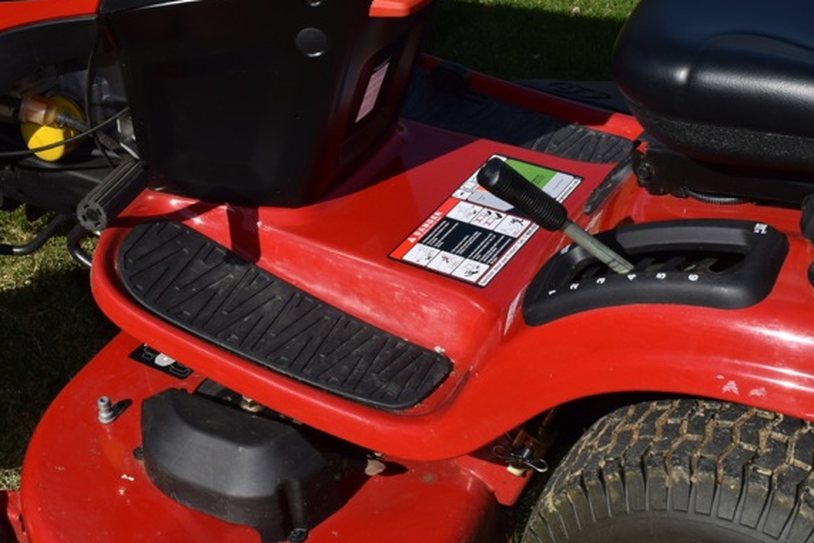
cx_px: 413
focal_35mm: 71
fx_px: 1603
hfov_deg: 28.5
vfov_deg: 19.1
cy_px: 163
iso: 100
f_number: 13
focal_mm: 27
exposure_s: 1/200
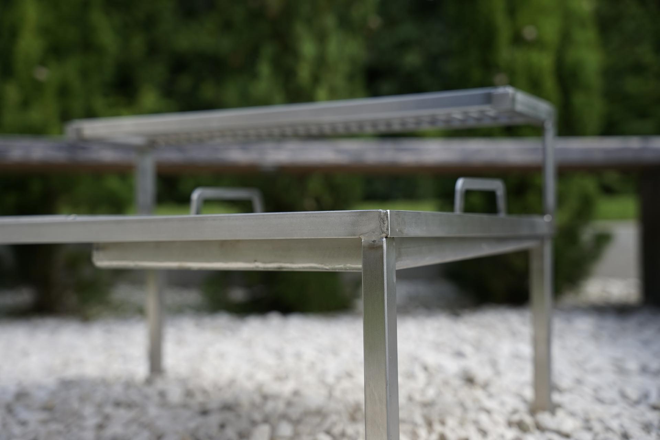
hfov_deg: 41.6
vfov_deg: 28.4
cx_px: 330
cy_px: 220
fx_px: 869
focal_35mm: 47
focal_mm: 47.4
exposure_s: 1/400
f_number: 3.5
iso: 100
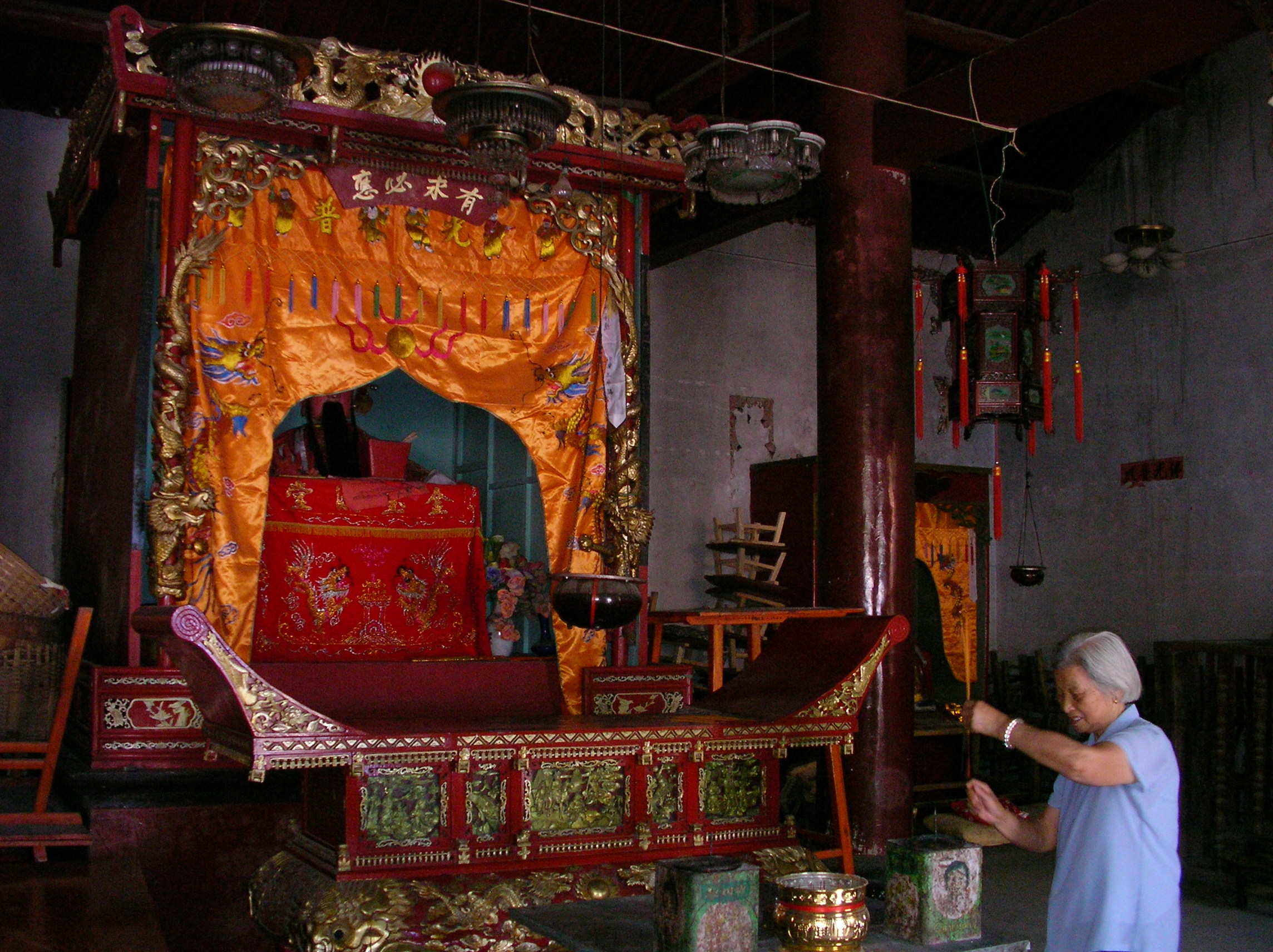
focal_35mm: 38
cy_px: 476
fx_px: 1396
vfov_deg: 37.7
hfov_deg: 49.0
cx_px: 636
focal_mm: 5.8
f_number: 3.5
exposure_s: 1/30
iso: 200
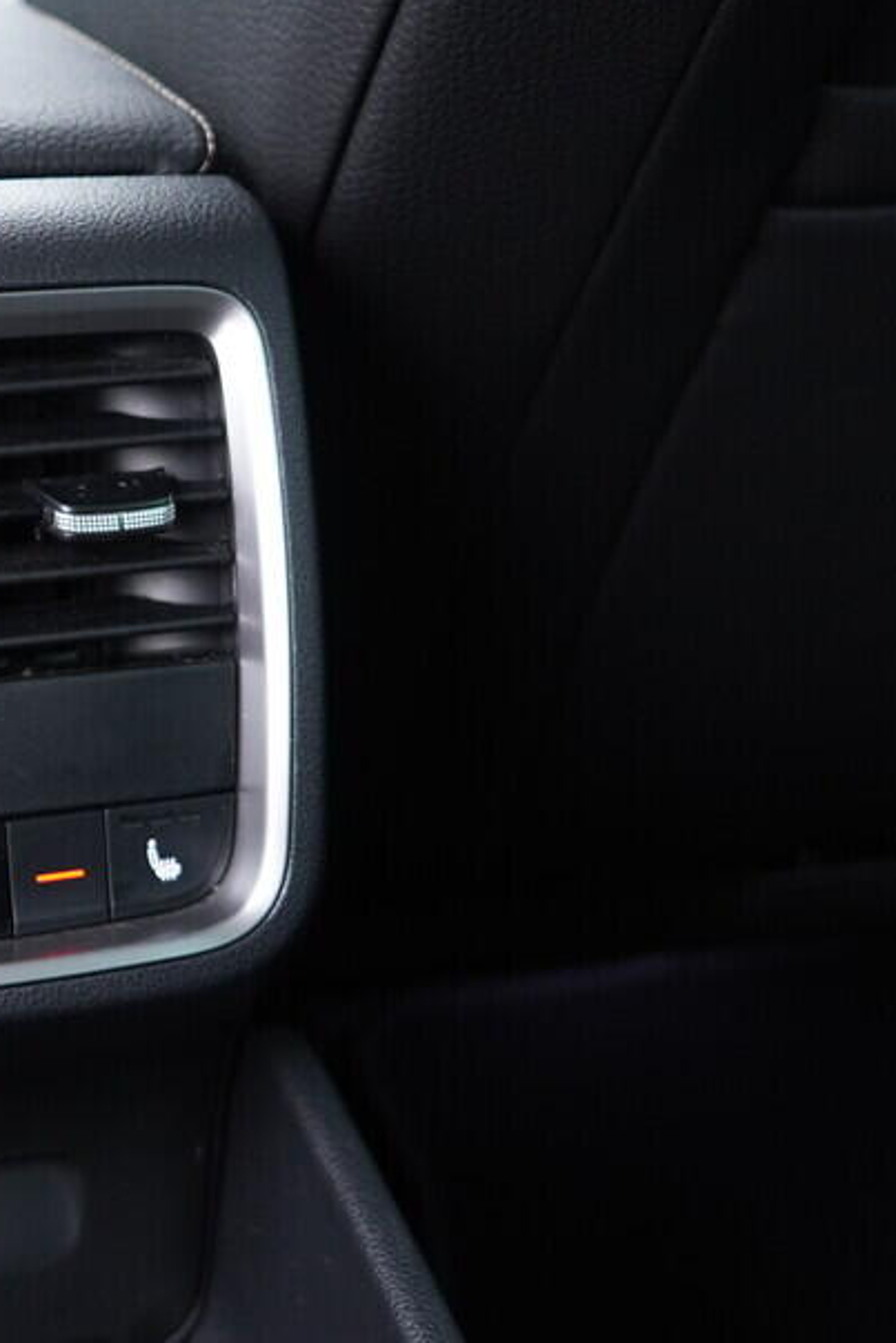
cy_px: 715
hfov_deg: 21.0
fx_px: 2276
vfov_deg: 32.9
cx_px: -138
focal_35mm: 61
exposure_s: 1/40
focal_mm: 24
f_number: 2.8
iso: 800
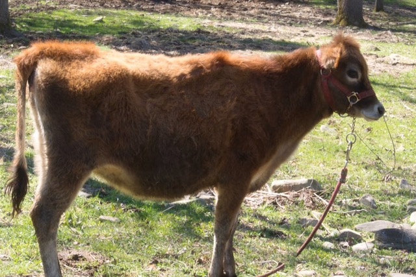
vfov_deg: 16.6
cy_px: 138
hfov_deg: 24.6
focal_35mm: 82
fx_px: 953
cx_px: 208
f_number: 11
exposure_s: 1/100
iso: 400
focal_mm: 55
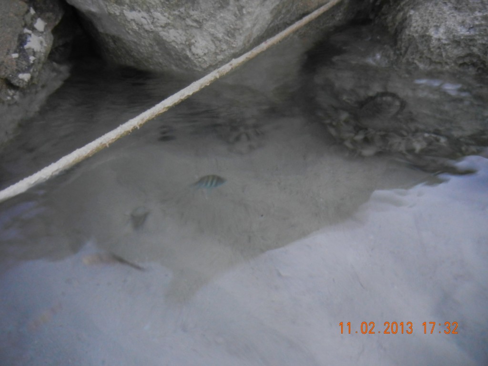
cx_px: 244
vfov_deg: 46.8
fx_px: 423
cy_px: 183
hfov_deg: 60.0
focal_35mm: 30
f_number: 3.5
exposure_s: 1/5.8
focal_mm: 5.4
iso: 200
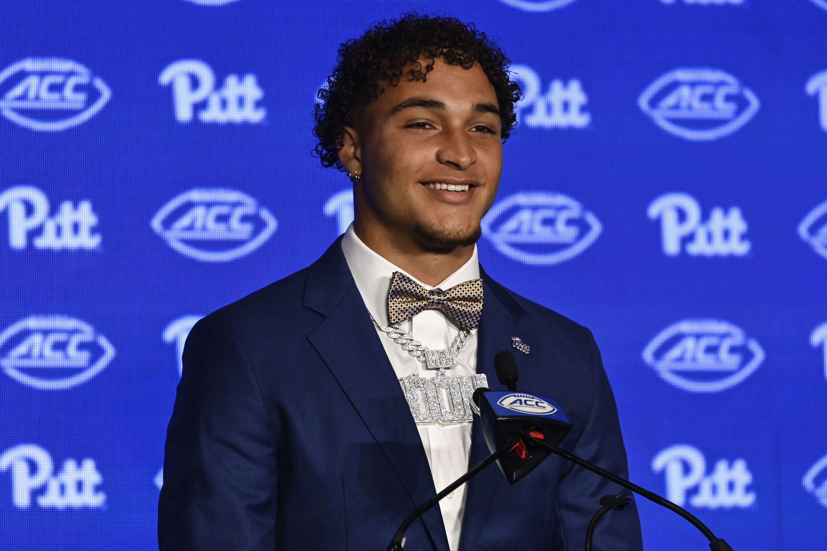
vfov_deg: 3.1
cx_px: 414
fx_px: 10337
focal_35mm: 450
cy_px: 276
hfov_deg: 4.6
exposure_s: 1/640
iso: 2000
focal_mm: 300
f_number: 4
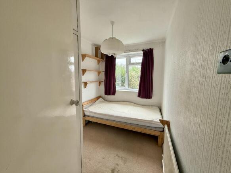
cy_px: 86
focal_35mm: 14
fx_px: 93
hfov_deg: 102.1
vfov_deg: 85.7
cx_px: 116
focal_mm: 2.22
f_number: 2.2
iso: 320
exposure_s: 1/82
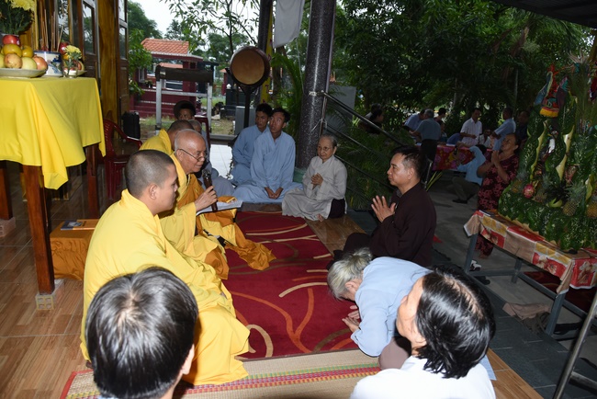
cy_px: 200
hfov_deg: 73.7
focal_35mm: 24
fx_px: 398
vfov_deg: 53.2
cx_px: 298
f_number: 5
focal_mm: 24
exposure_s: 1/50
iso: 1000
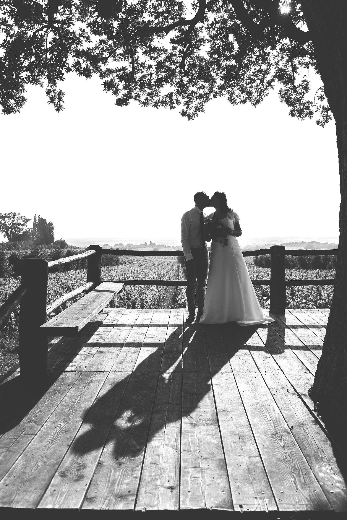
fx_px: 506
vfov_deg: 54.4
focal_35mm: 35
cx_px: 174
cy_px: 260
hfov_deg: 37.9
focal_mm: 35
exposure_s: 1/400
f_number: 5
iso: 100
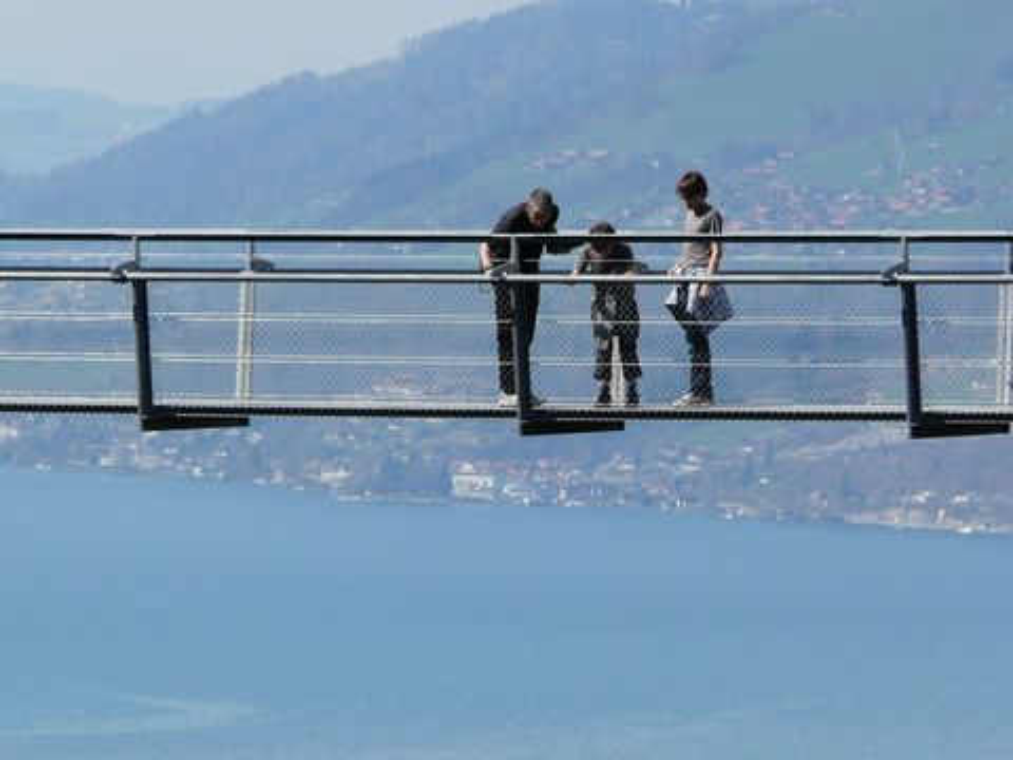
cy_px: 380
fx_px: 13286
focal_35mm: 454
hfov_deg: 4.4
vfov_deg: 3.3
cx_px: 506
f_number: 5.6
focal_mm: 58.4
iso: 100
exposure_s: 1/500
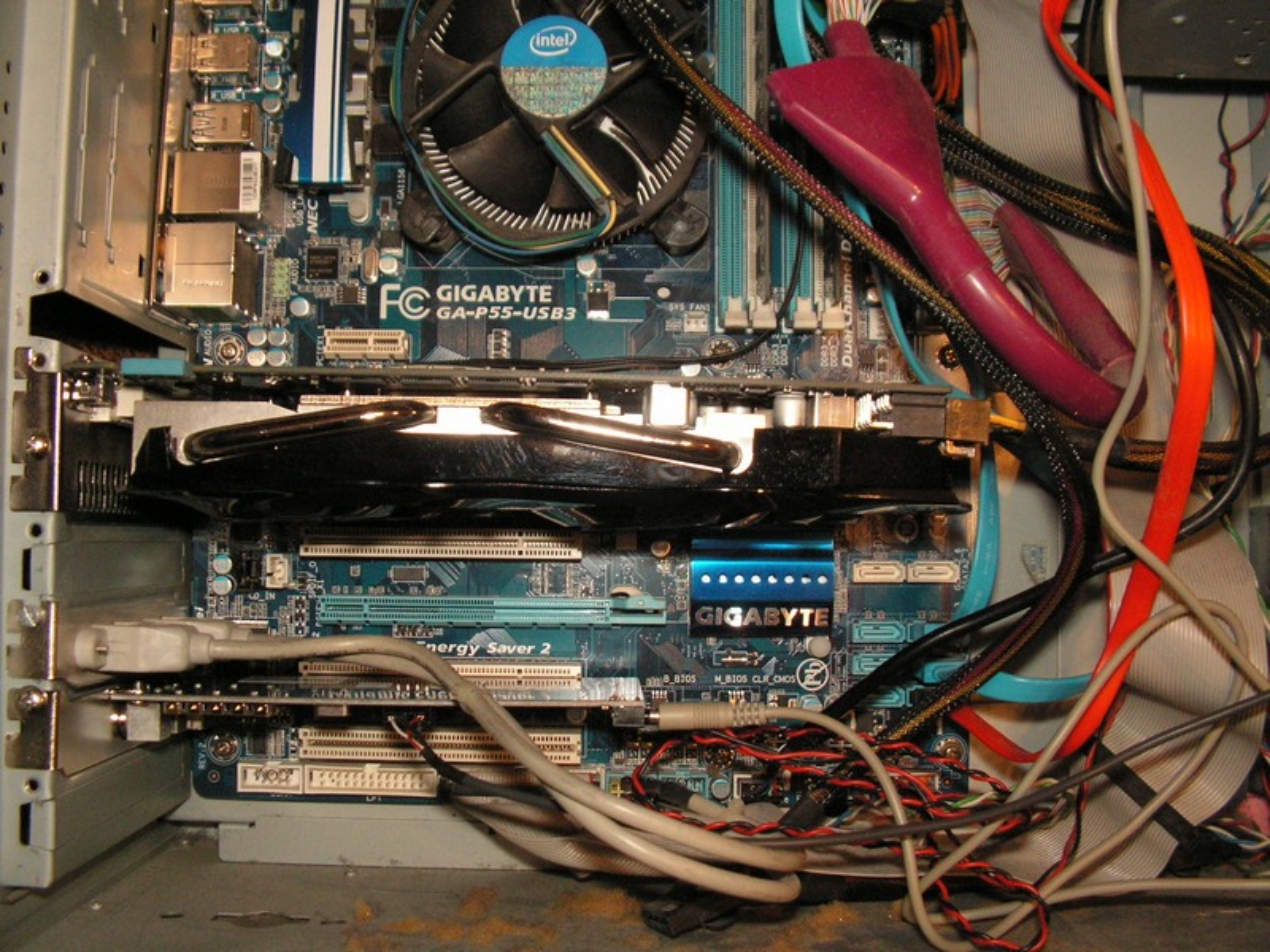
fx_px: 1321
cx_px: 635
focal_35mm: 36
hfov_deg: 51.4
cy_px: 476
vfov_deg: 39.7
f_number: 3.2
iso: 160
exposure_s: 1/40
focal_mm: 6
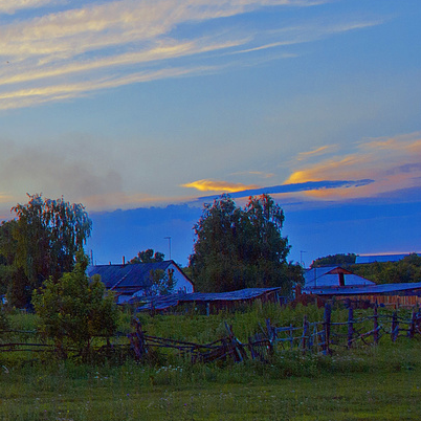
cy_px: 165
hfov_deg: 18.1
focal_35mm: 80
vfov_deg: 21.6
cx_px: -291
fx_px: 1101
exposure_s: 1/160
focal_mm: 18
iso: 100
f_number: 6.3
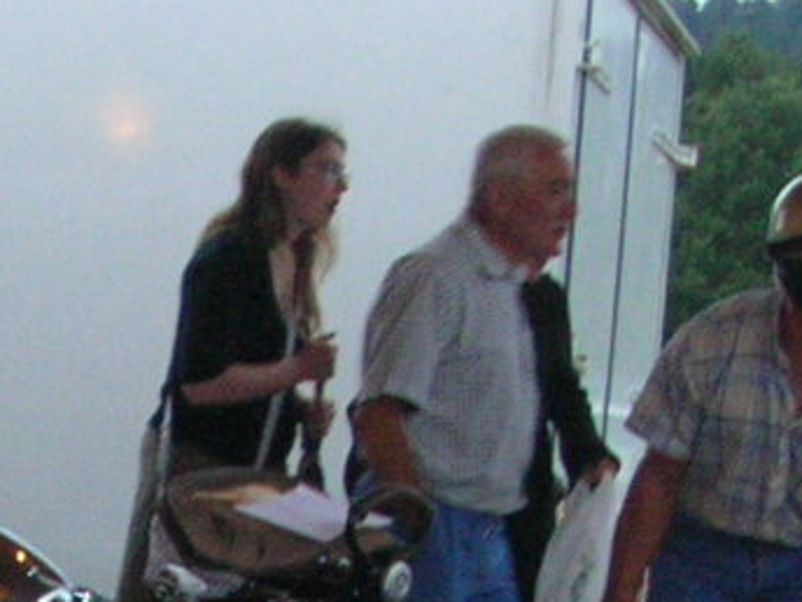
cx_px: -191
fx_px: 4309
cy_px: 1043
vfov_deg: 7.8
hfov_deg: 10.4
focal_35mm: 186
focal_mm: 6.6
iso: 151
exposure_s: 1/60.1
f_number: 3
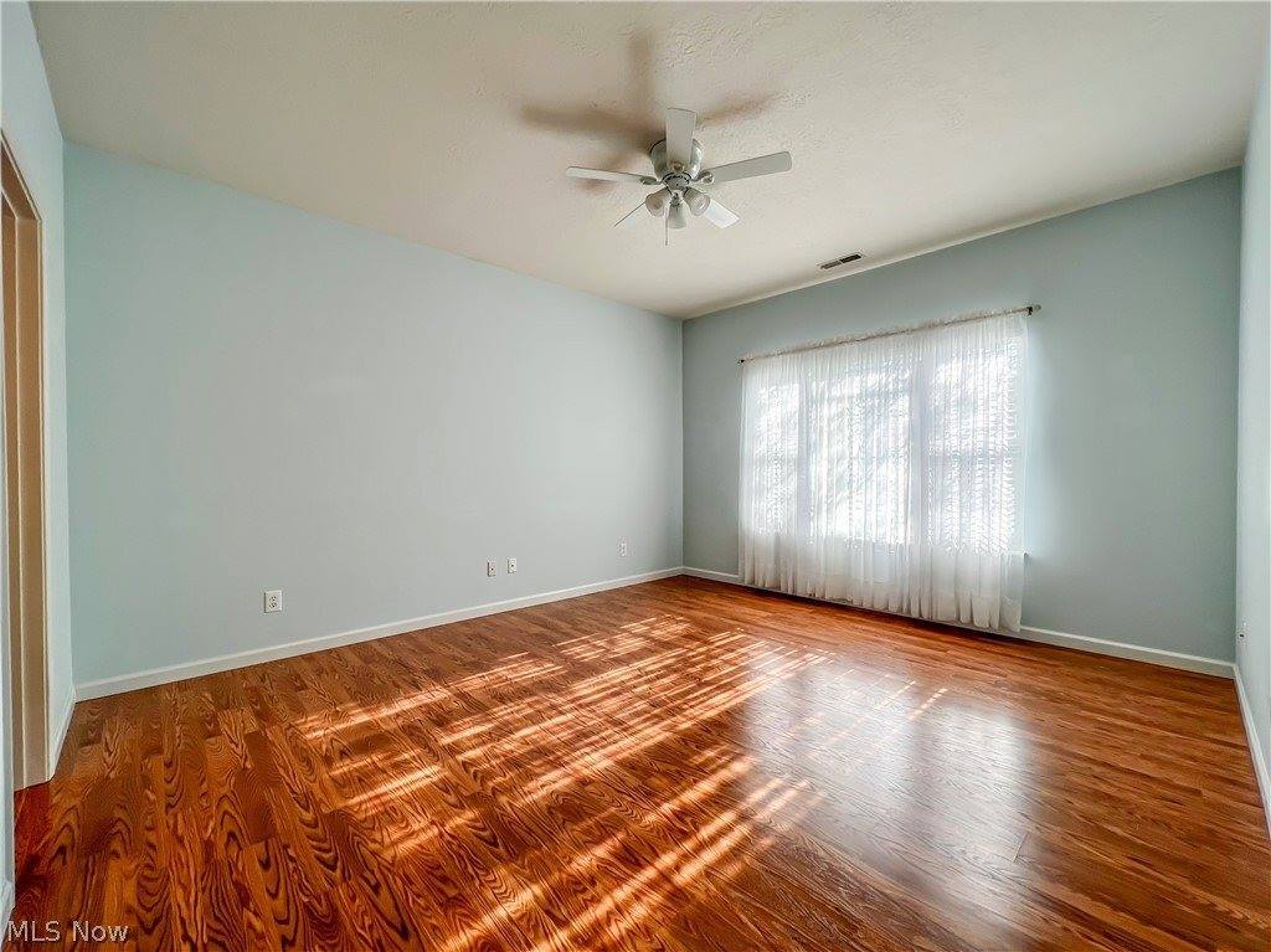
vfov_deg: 89.9
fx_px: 477
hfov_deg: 106.2
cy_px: 476
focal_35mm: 13
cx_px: 636
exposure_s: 1/160
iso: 32
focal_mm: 1.57
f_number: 1.8
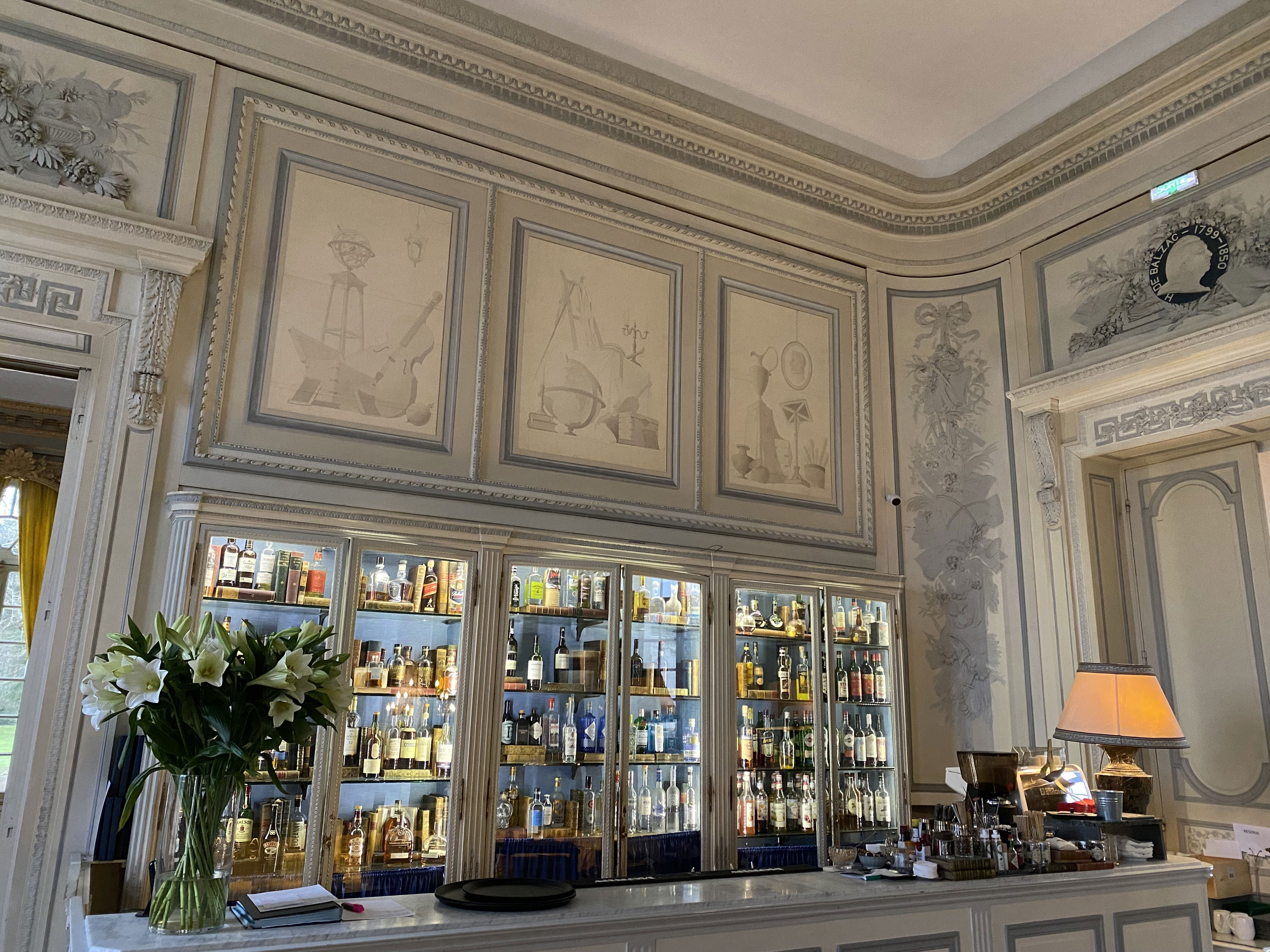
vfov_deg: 53.1
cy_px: 476
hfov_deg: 67.3
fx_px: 954
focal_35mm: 26
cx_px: 635
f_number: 1.8
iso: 500
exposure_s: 1/50
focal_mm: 4.25
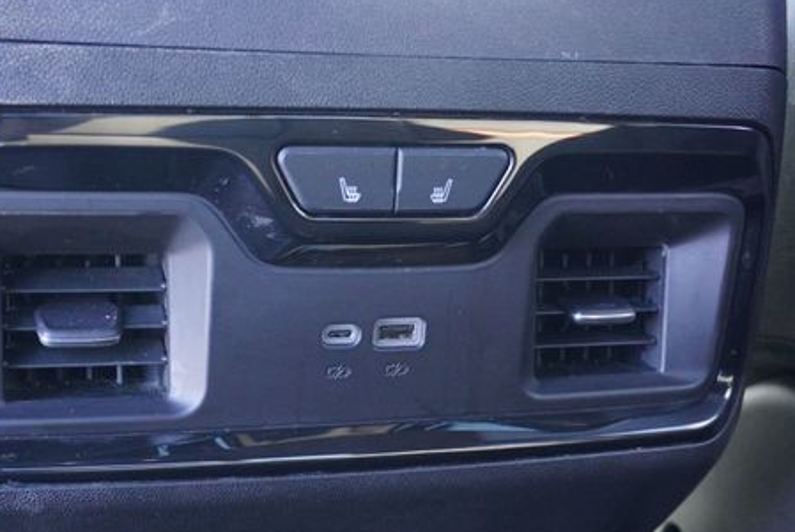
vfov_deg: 23.5
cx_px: 317
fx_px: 1275
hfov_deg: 34.5
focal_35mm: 58
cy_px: 342
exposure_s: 1/160
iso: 5000
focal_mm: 27
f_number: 4.5
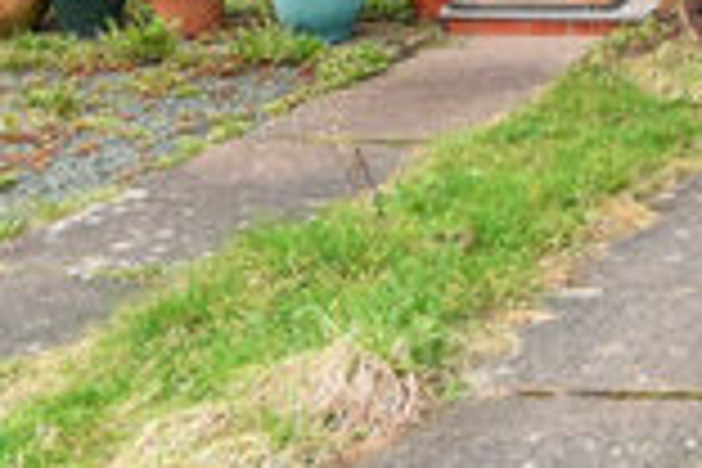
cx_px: 1206
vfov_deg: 15.1
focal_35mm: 72
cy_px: -490
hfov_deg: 20.9
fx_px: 1404
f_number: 6.3
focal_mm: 16
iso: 800
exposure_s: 1/125
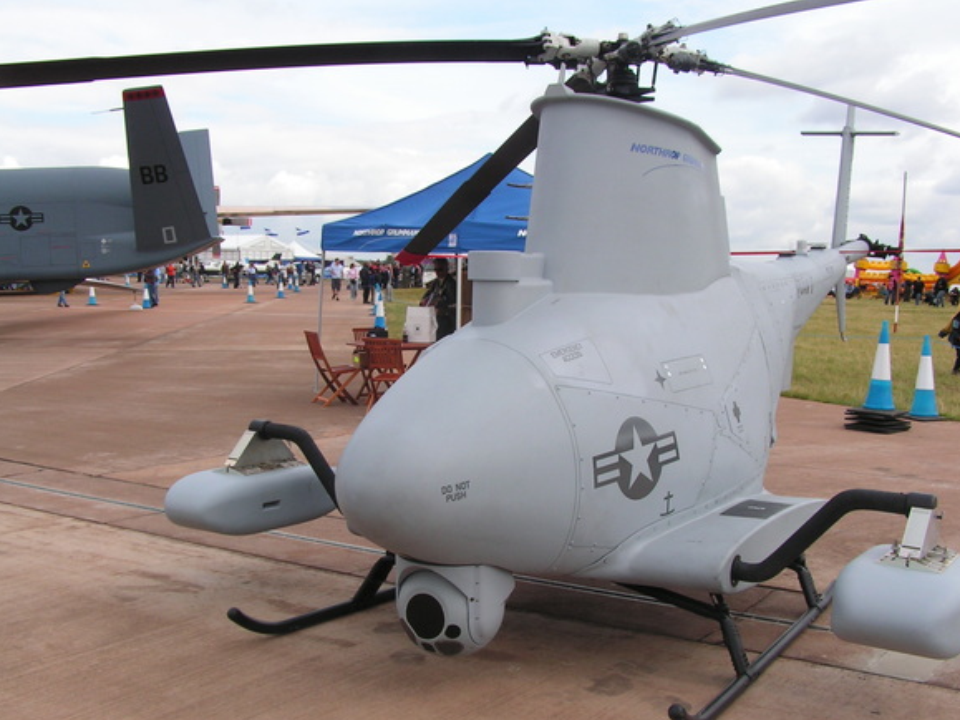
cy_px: 396
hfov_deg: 44.8
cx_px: 521
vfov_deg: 34.3
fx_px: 1165
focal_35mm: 42
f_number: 5.6
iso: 50
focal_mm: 6.3
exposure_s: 1/250
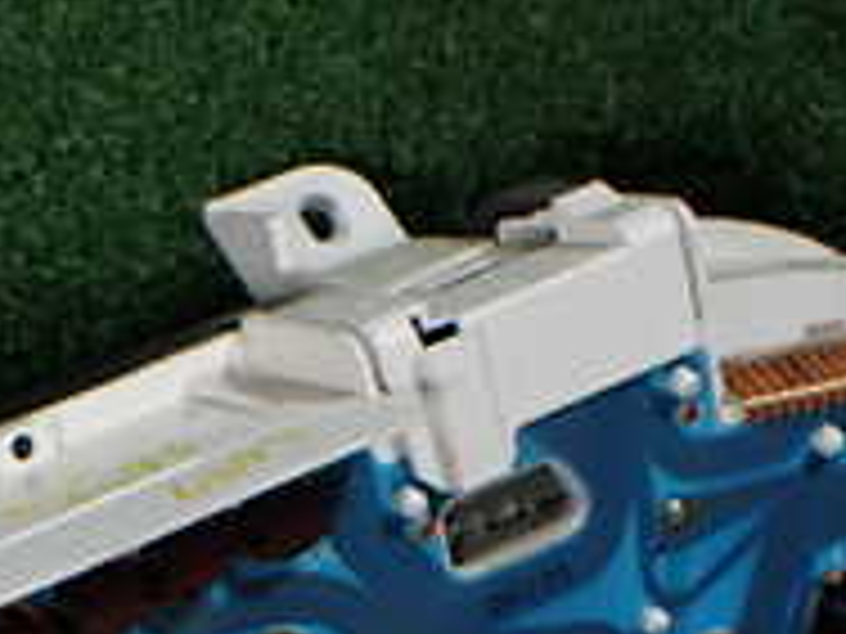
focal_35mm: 96
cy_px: 1007
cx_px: 86
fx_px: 2346
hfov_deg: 20.0
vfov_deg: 14.2
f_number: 2.3
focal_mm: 5.4
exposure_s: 1/125
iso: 250
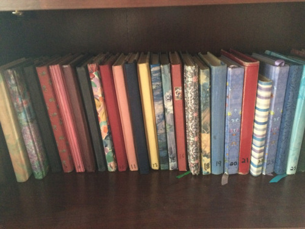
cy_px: 114
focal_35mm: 29
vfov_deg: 48.2
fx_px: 256
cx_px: 152
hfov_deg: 61.7
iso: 320
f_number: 2.2
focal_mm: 4.15
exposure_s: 1/15
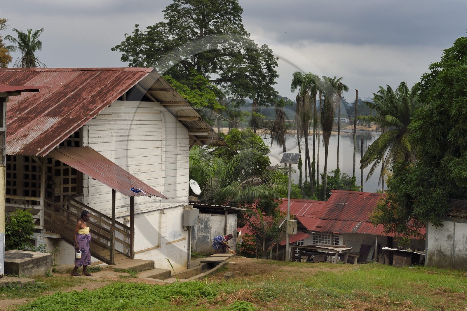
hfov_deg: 35.6
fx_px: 726
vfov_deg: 24.2
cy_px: 156
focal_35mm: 56
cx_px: 234
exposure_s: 1/250
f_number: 13
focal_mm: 56
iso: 800
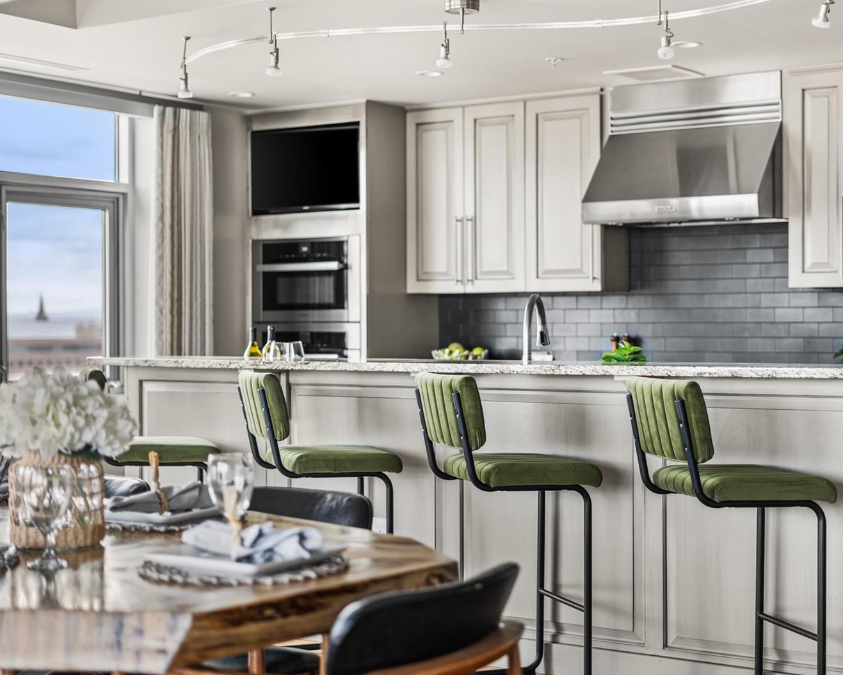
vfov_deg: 26.7
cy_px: 338
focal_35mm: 57
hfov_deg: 33.0
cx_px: 483
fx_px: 1422
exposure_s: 1/100
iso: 320
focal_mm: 50
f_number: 1.8
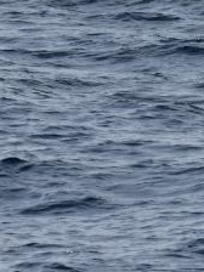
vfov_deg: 3.4
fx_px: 4589
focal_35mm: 584
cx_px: -215
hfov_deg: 2.5
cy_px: 72
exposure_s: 1/8000
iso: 900
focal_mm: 170
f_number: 5.3
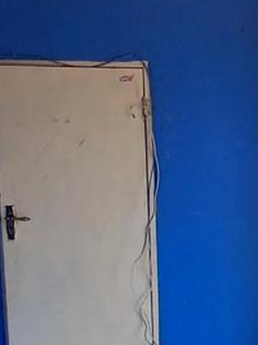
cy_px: 195
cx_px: 342
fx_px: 507
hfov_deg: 24.6
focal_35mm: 51
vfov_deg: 37.4
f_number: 2.2
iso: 64
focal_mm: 1.4
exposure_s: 1/100
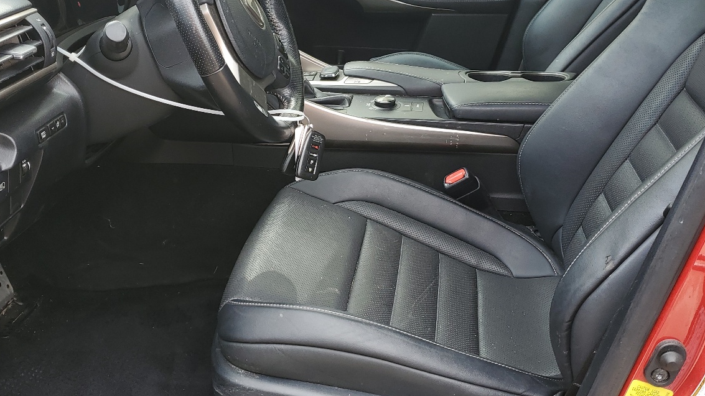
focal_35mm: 40
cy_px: 180
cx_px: 340
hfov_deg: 50.5
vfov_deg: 29.7
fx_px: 748
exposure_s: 1/217
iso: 50
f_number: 1.5
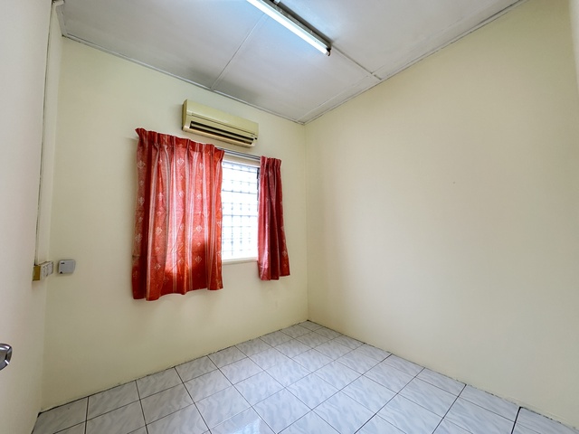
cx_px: 290
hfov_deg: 102.1
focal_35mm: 14
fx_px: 234
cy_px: 217
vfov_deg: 85.7
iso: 100
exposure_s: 1/99
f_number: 2.2
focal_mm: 2.22
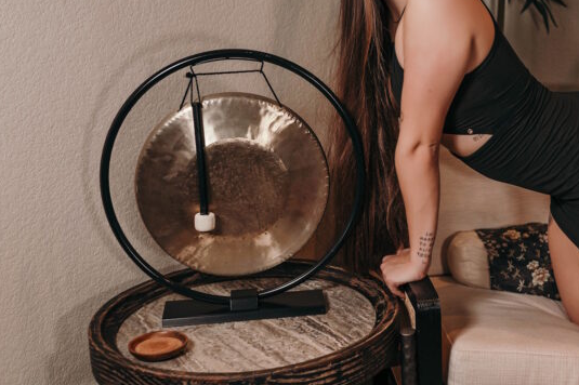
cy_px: 148
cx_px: 447
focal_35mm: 67
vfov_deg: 20.3
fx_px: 1077
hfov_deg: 29.5
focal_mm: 35
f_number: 2.2
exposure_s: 1/160
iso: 200
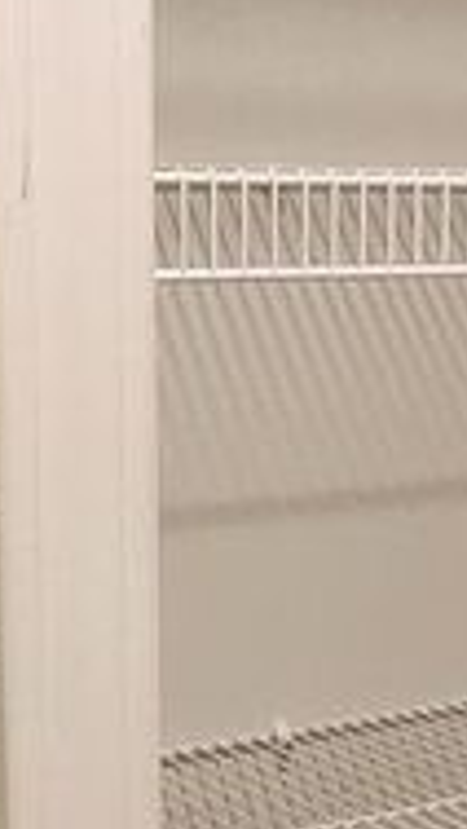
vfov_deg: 27.3
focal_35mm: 77
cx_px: 357
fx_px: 1692
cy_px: 586
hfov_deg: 15.6
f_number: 2.2
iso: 250
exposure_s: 1/60
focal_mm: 2.2
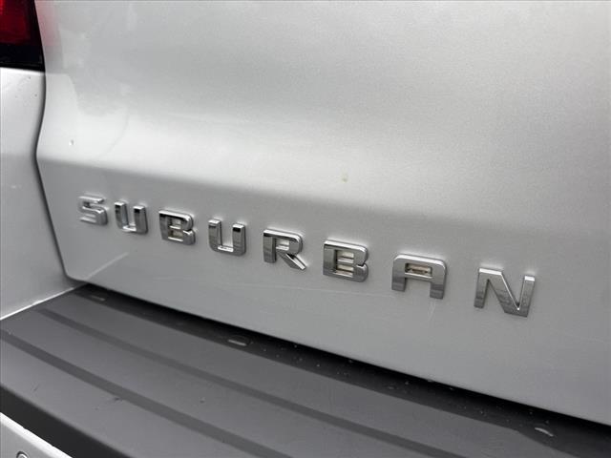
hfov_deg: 71.6
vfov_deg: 56.8
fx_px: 424
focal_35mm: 24
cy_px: 229
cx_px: 306
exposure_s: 1/622
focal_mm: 6.76
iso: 80
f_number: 1.78
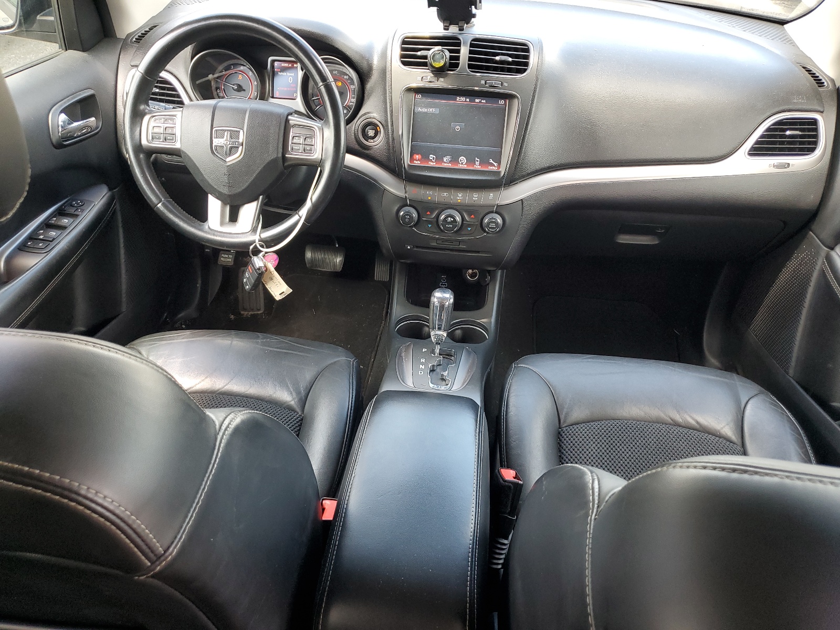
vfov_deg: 53.1
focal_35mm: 26
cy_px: 315
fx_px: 631
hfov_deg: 67.3
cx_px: 420
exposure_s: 1/120
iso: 80
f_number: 1.5
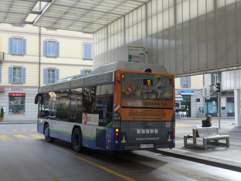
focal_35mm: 46
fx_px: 320
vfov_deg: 31.5
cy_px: 90
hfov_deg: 41.2
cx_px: 120
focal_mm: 9.5
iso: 80
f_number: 3
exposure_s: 1/200
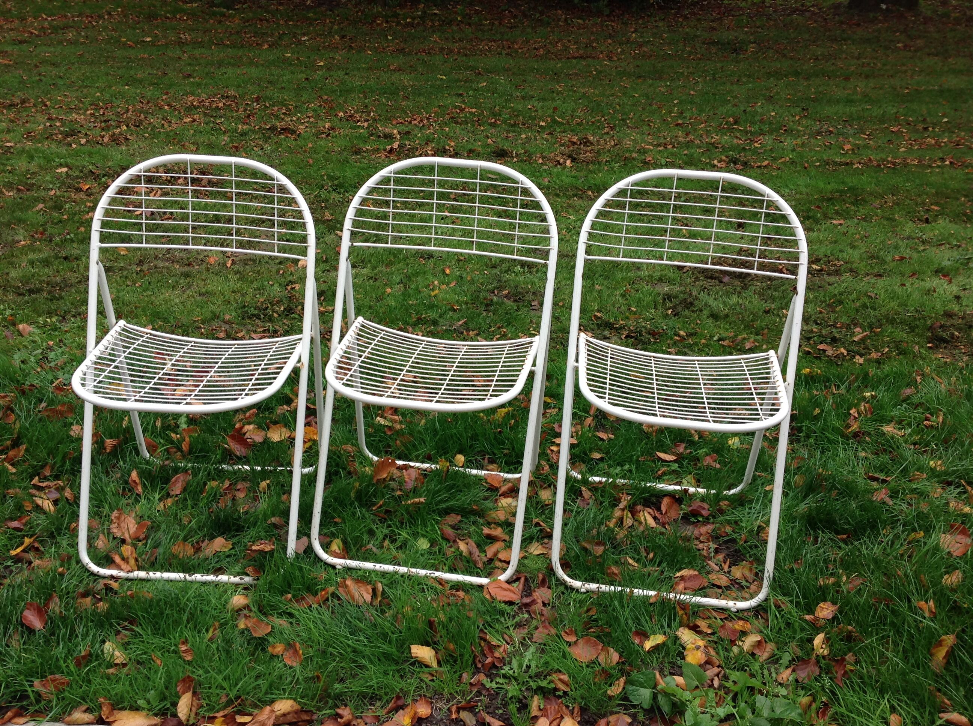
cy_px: 363
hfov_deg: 52.7
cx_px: 486
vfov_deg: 40.6
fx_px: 982
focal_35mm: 35
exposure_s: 1/120
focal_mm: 4.28
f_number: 2.4
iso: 50
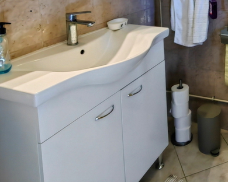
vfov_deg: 33.4
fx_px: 263
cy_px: -18
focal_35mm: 39
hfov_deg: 41.5
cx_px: 221
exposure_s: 1/50
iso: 64
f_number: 2.2
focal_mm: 1.76
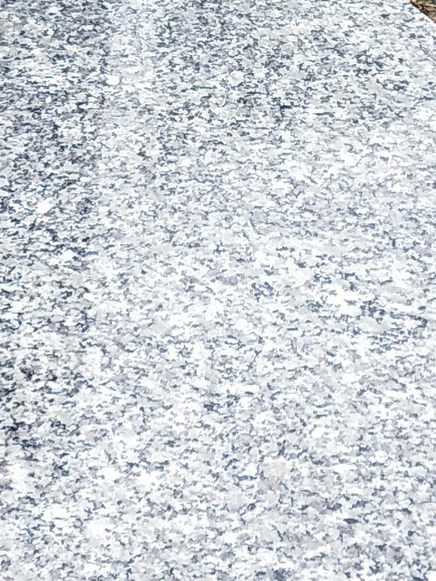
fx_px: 1981
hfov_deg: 12.1
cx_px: -158
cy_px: 118
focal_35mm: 118
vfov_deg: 16.6
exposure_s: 1/180
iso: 33
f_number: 1.7
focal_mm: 3.99
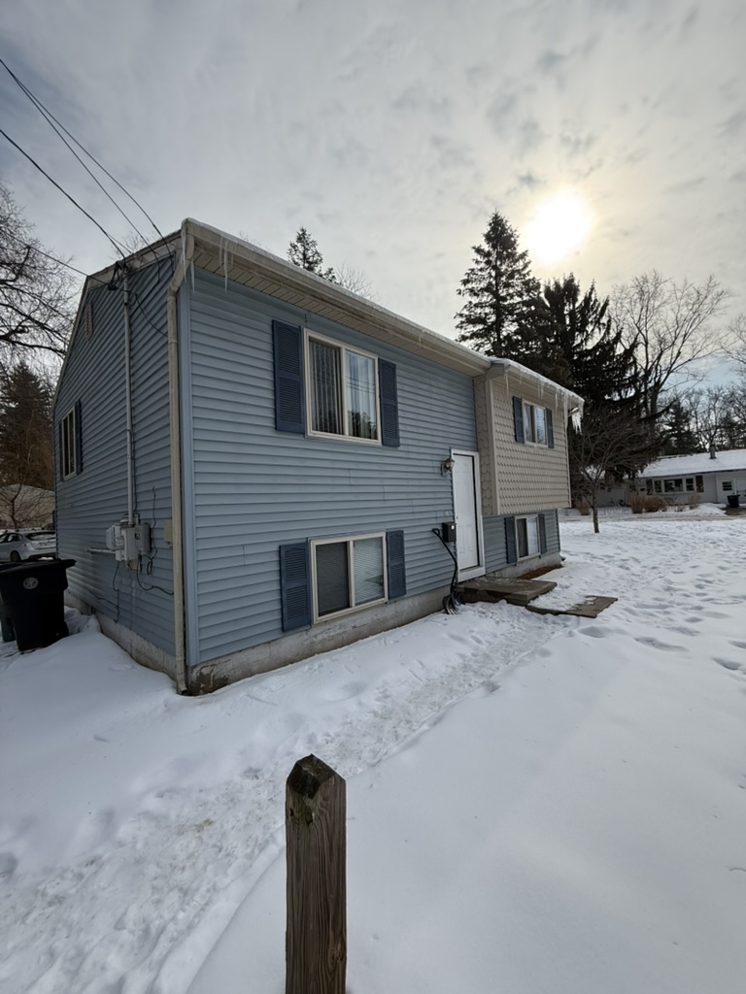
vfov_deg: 102.1
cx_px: 373
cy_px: 497
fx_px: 402
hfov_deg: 85.7
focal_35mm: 14
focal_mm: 2.22
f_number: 2.2
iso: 64
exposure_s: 1/2841
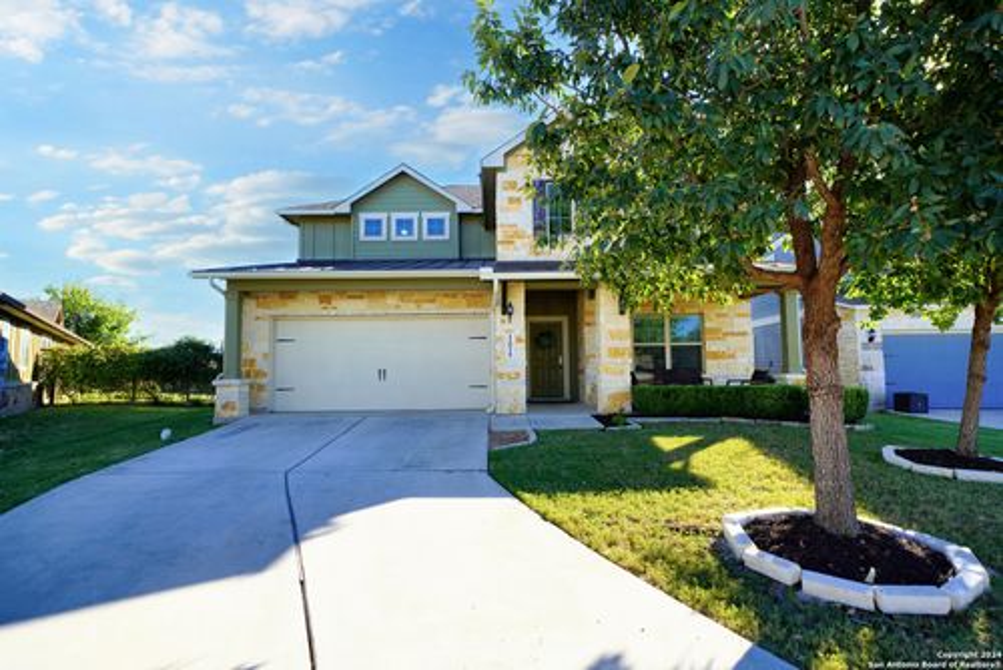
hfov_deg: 90.0
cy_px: 335
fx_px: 502
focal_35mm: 18
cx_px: 502
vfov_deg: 67.5
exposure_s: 1/100
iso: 100
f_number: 7.1
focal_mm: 18
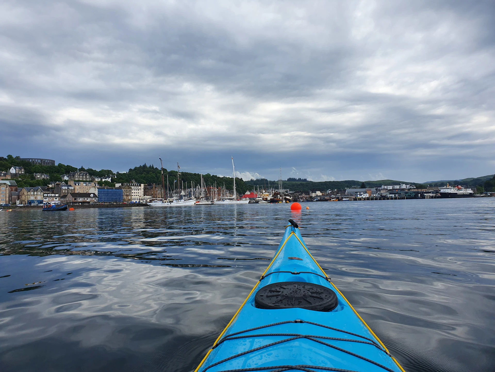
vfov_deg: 53.1
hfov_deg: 67.3
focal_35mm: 26
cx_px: 248
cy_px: 186
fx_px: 372
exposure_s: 1/1292
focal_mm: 4.32
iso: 50
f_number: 2.4
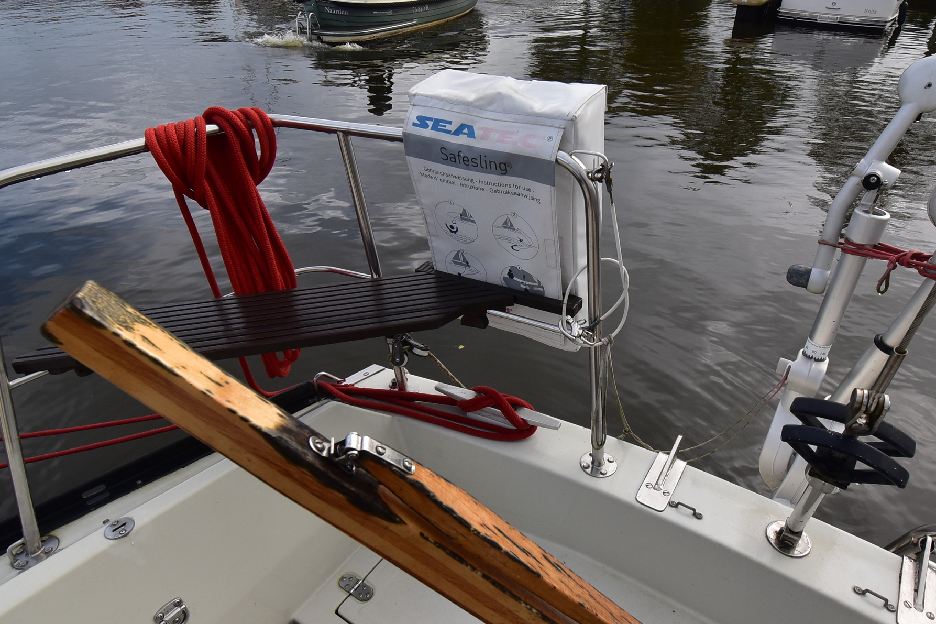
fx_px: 546
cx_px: 517
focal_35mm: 21
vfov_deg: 59.5
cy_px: 310
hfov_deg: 80.9
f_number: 9
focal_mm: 10
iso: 400
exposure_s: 1/160
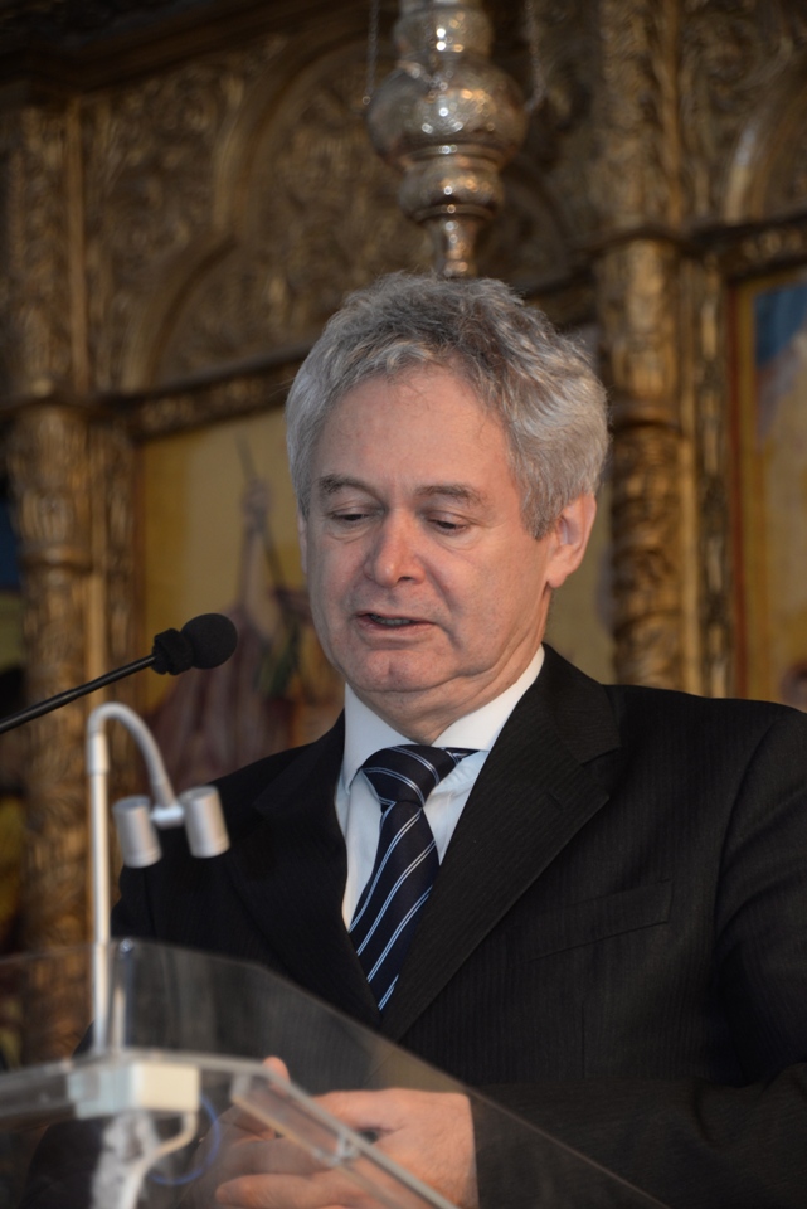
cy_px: 604
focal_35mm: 155
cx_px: 404
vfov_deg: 13.2
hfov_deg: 8.9
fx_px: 5206
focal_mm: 155
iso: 800
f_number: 6.3
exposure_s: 1/60
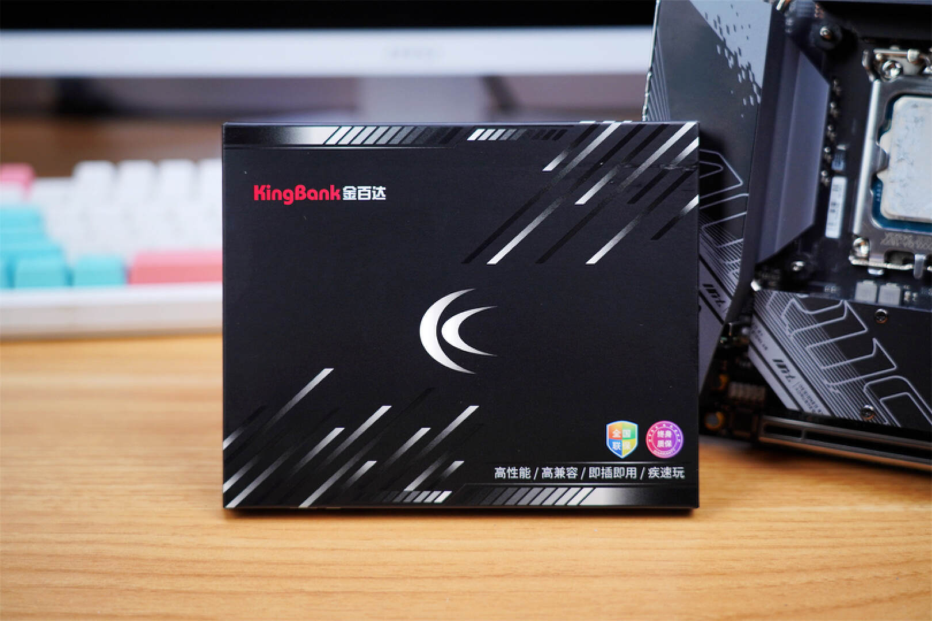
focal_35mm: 57
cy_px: 310
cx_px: 466
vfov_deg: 23.8
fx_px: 1476
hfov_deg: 35.1
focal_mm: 57
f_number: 4
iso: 320
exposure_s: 1/100
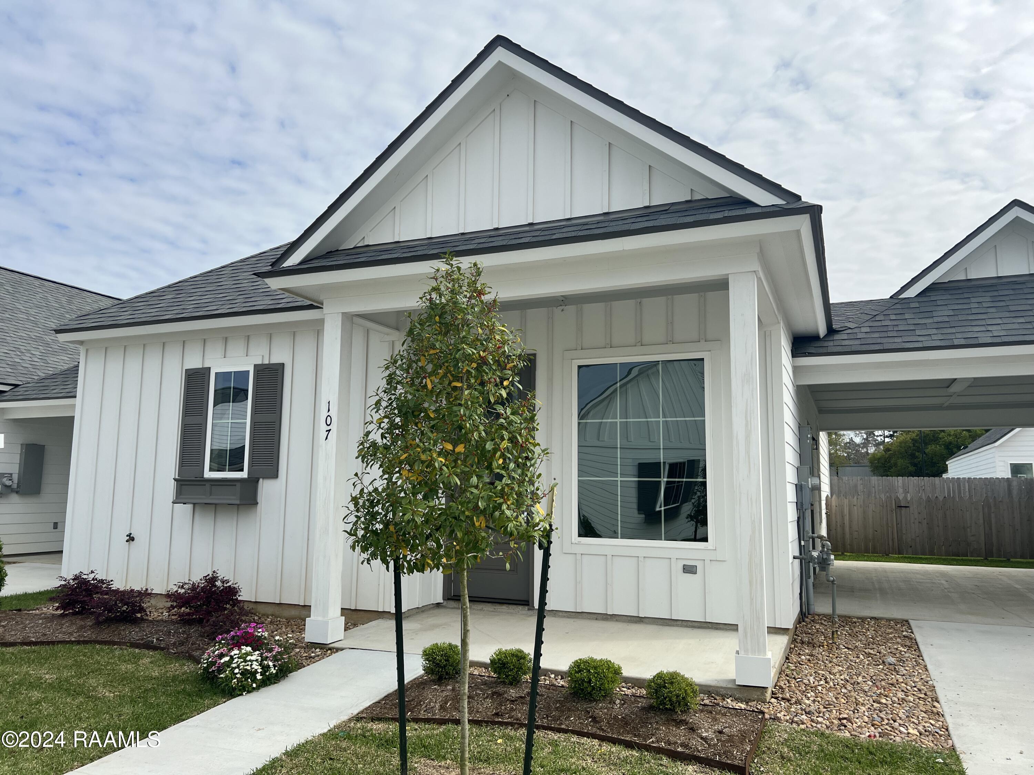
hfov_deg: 67.3
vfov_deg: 53.1
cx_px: 517
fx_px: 777
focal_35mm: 26
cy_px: 388
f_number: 1.5
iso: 50
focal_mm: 5.7
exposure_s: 1/5319
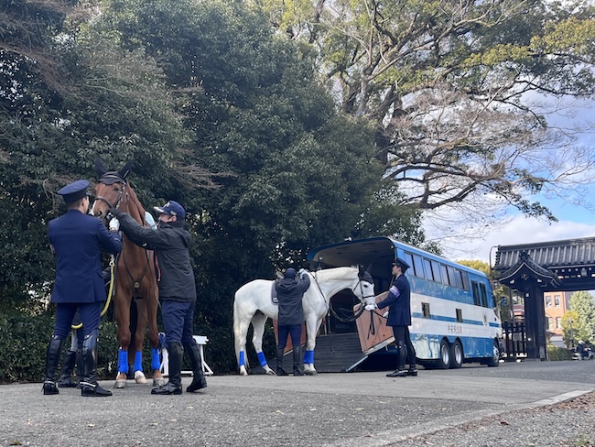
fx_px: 447
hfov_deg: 67.3
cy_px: 224
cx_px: 298
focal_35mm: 26
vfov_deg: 53.1
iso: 50
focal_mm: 5.1
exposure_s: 1/508
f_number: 1.6
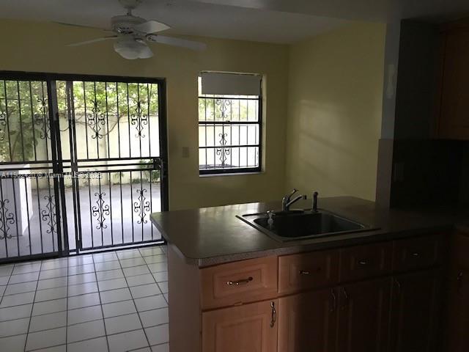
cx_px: 234
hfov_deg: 63.4
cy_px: 176
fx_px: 379
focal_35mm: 28
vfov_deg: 49.7
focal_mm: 3.99
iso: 100
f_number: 1.8
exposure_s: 1/9
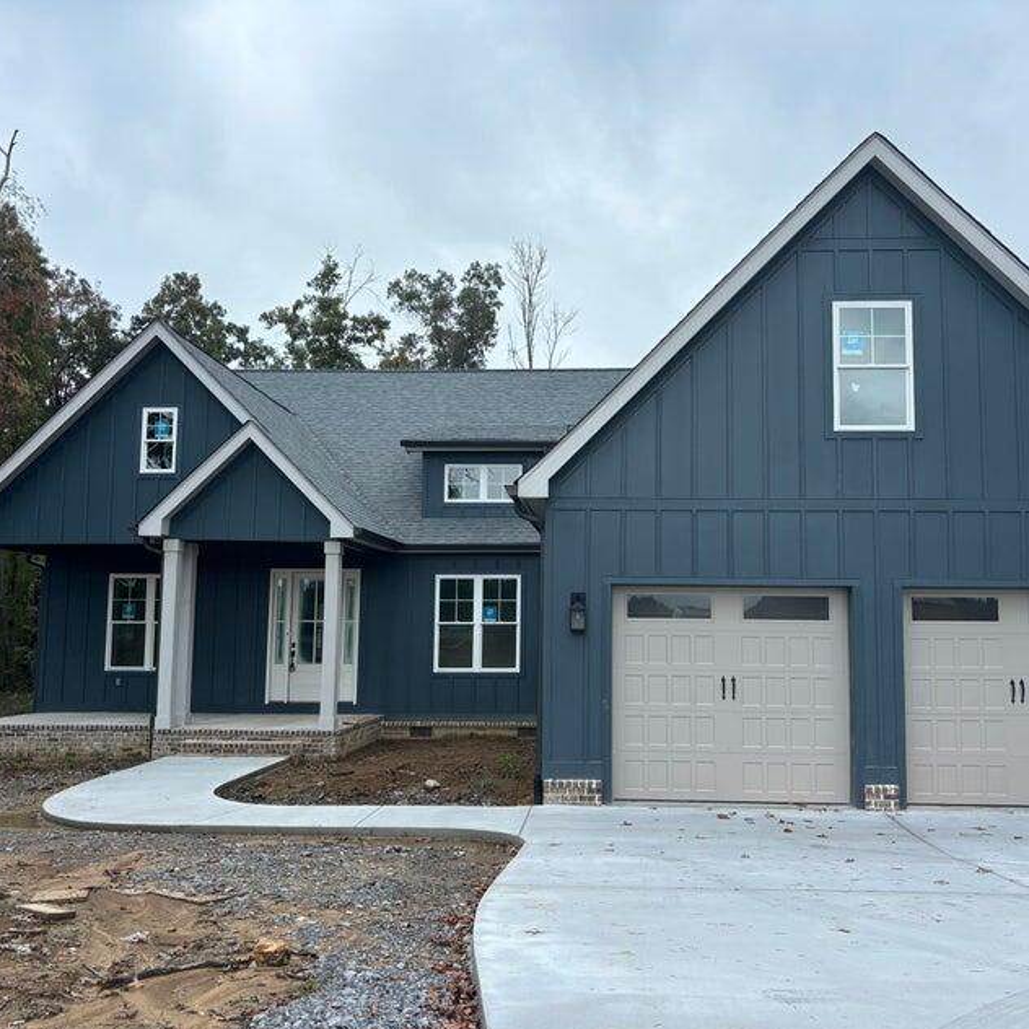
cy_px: 519
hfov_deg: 52.4
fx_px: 1043
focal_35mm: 31
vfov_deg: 52.5
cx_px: 577
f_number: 1.6
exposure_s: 1/1567
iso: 50
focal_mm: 5.96
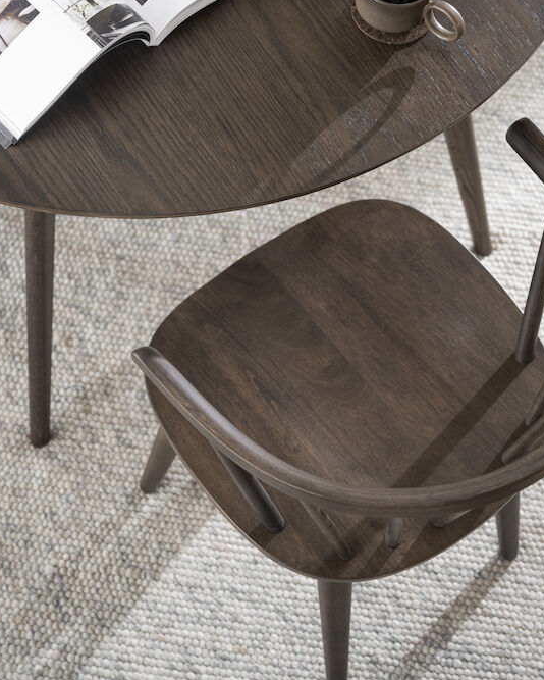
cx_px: 244
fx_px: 1529
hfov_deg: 20.2
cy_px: 172
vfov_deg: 24.8
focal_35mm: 76
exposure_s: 1/60
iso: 640
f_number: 4
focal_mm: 54
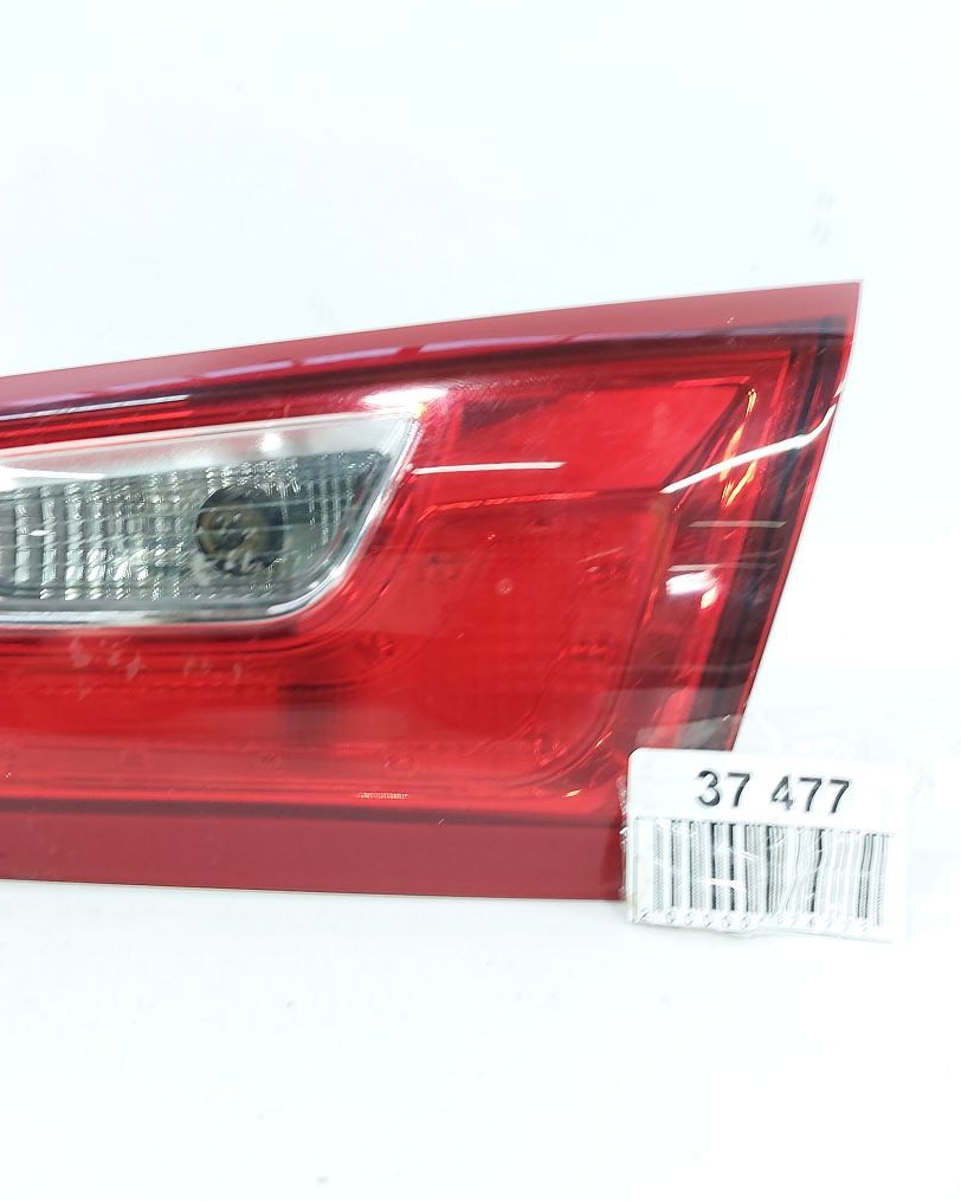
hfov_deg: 44.3
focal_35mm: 32
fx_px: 1138
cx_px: 244
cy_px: 592
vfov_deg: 55.7
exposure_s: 1/50
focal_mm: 5.23
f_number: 1.8
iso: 125
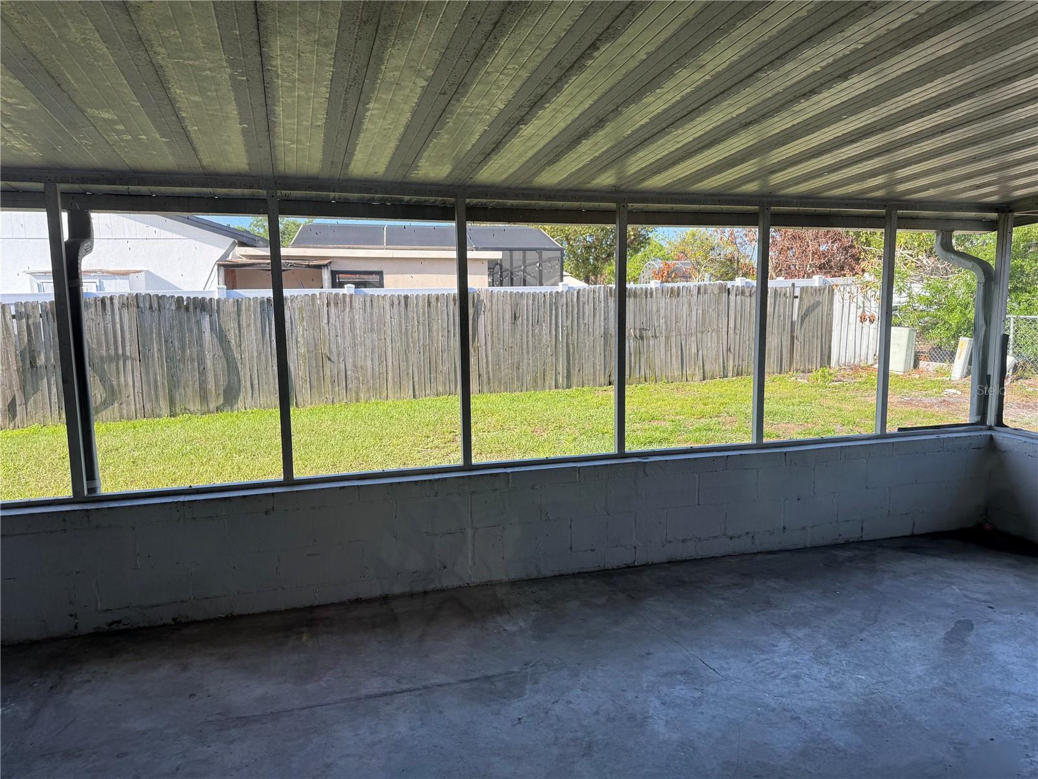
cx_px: 519
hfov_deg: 71.6
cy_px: 390
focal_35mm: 24
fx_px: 720
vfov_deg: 56.8
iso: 80
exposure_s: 1/535
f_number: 1.78
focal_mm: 6.76
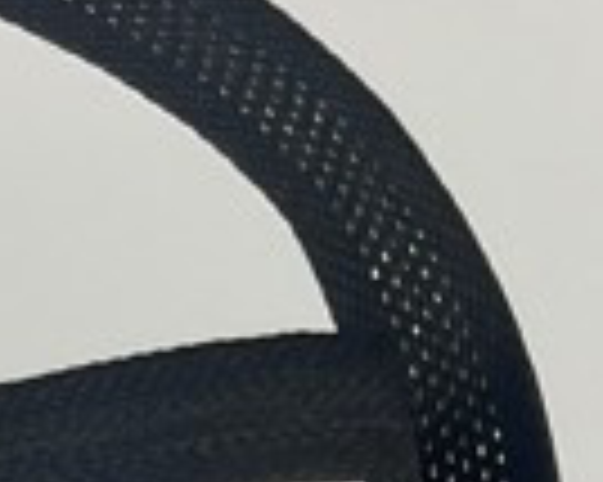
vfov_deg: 5.4
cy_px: 2455
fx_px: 3888
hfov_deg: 8.7
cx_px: -158
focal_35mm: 218
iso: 32
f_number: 1.6
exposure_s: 1/241
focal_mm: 5.1
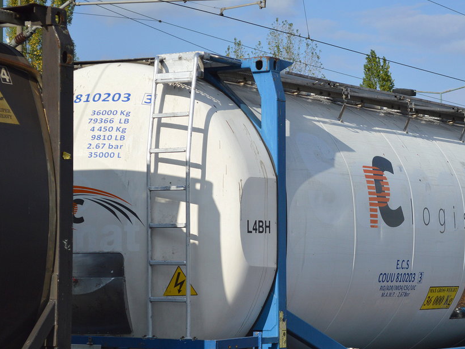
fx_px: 1554
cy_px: 203
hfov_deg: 17.0
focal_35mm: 116
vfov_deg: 12.8
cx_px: 317
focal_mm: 55
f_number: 6.3
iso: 400
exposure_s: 1/1600
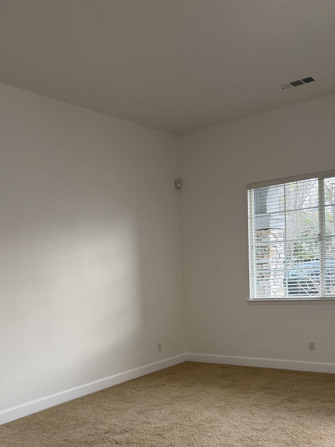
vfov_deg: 48.4
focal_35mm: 37
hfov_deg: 38.6
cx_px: 140
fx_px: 477
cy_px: 329
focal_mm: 6.76
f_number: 1.78
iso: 125
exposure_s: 1/128
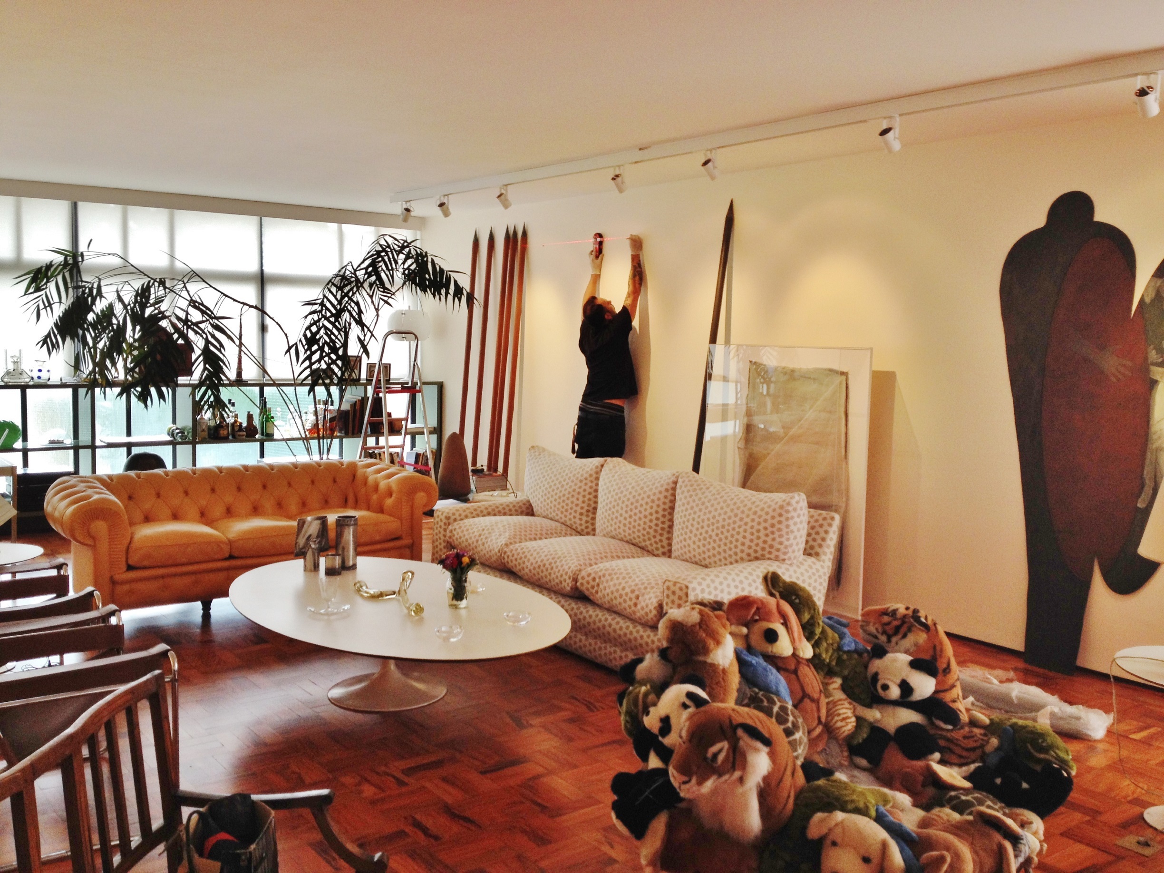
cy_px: 436
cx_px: 582
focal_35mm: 35
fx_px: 1177
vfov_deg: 40.7
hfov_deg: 52.6
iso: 50
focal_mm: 4.28
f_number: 2.4
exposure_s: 1/30
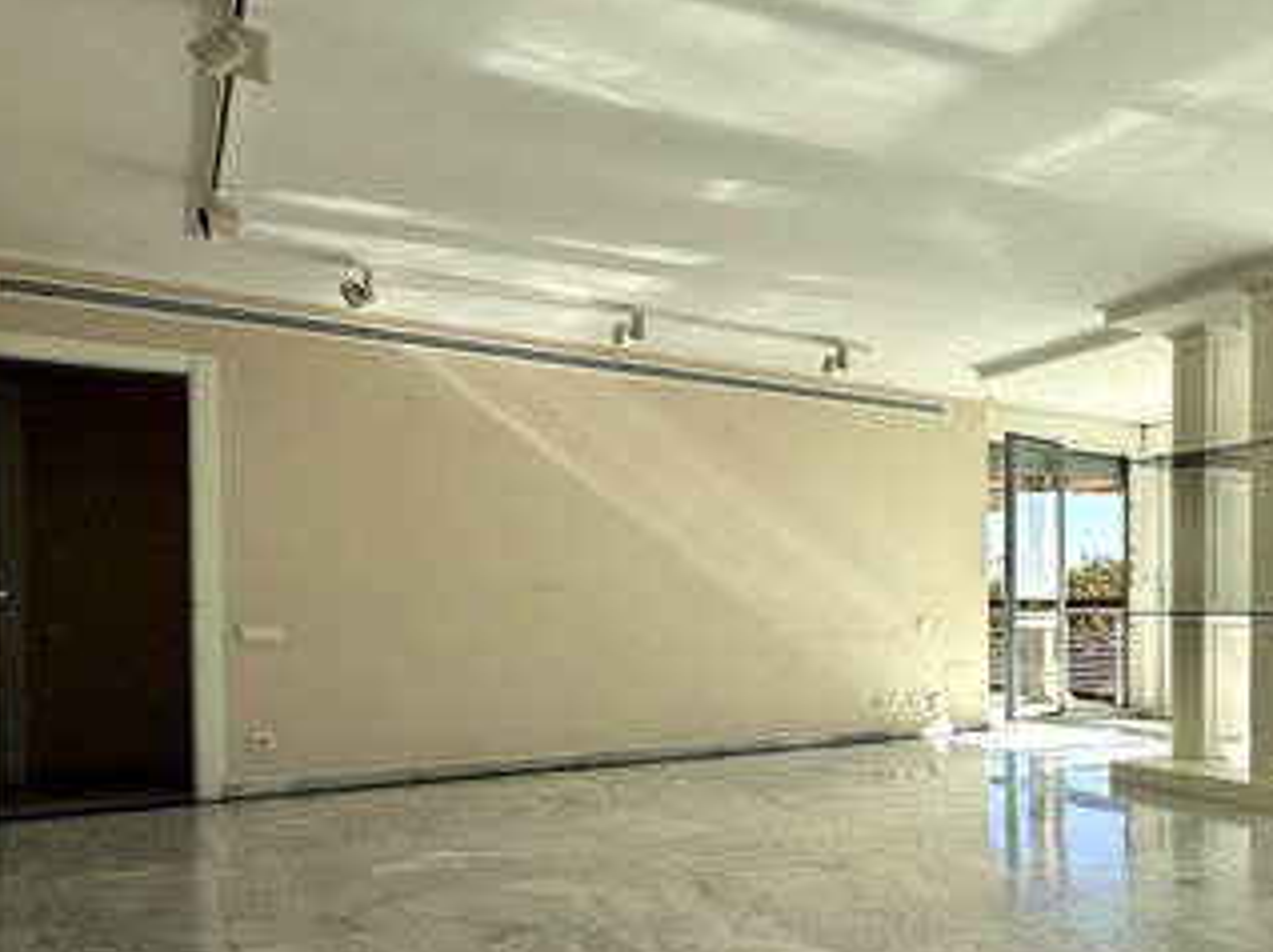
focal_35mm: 31
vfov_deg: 44.8
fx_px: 1139
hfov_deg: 49.1
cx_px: 1239
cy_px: 624
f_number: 2.2
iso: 50
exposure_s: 1/1259
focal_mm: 2.22
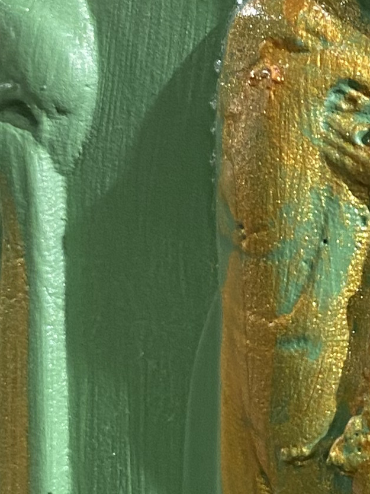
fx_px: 1724
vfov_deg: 16.3
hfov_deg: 11.4
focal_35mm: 121
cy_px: 262
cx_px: 658
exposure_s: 1/50
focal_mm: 4.25
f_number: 1.8
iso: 100
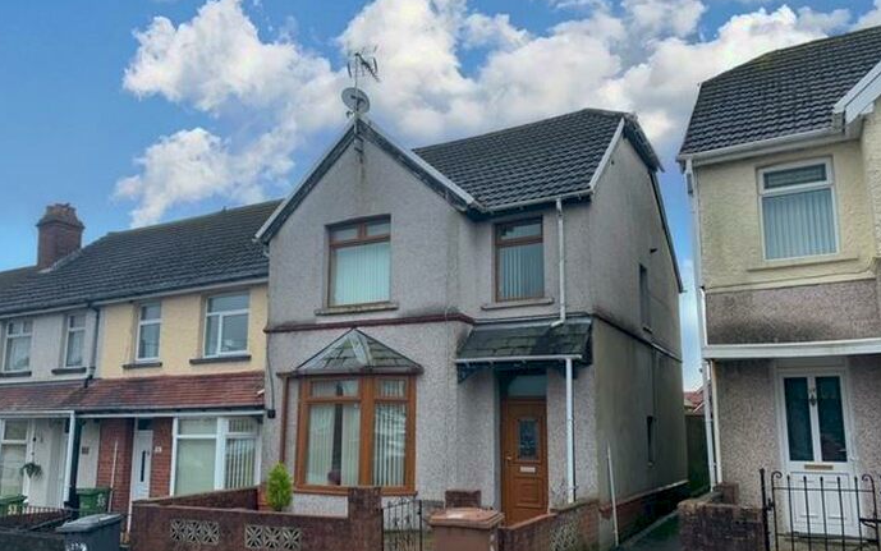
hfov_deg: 66.5
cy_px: 325
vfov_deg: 44.4
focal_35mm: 28
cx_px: 444
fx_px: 672
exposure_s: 1/981
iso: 25
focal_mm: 4.25
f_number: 1.8
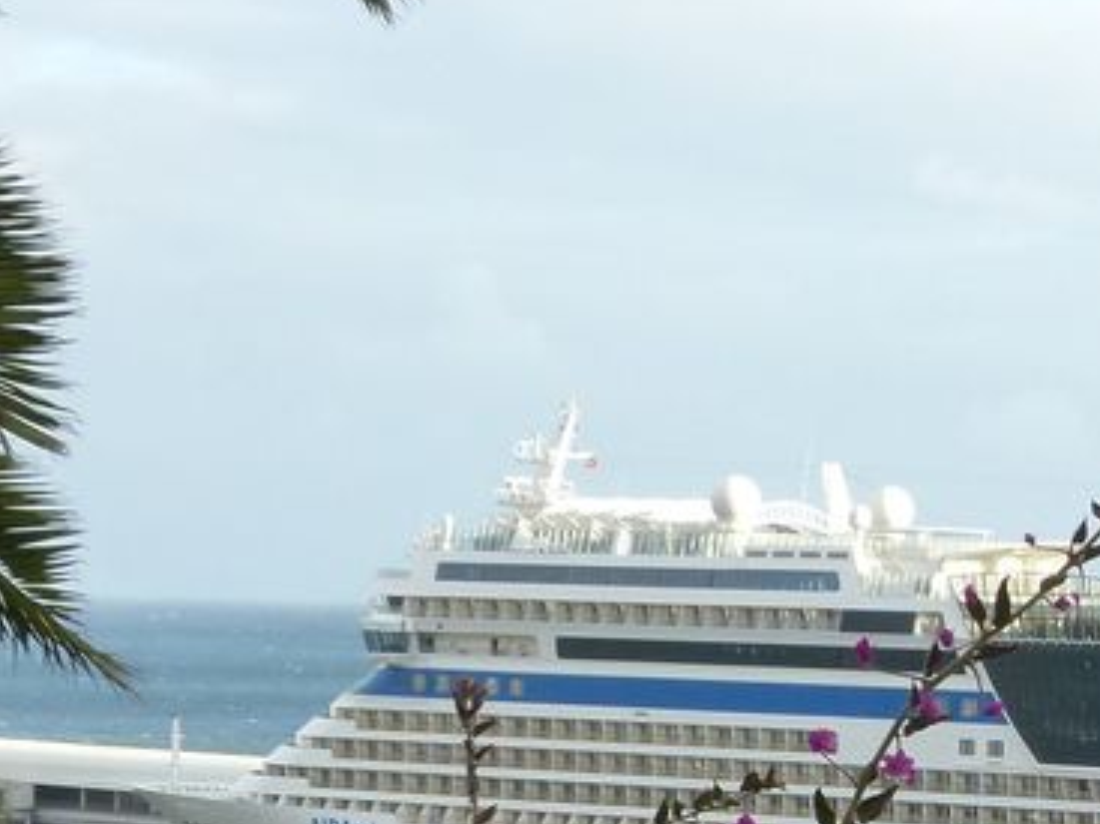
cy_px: 1091
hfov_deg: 14.4
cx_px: 1169
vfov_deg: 10.8
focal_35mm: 134
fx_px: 4257
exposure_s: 1/200
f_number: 4
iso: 160
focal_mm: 7.4
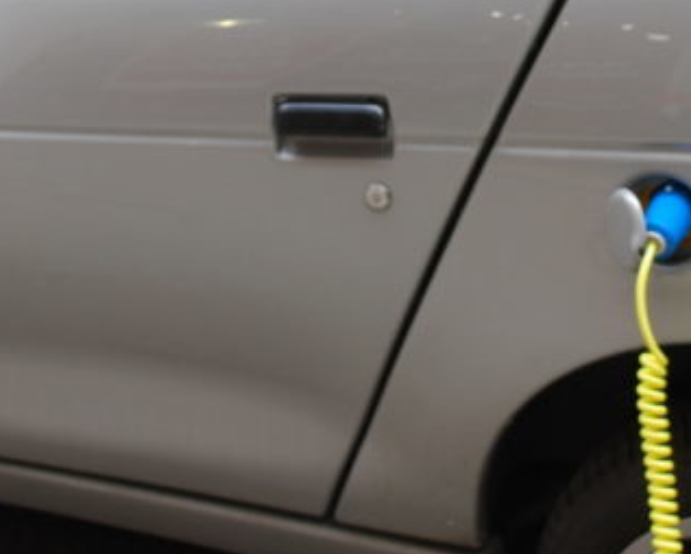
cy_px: 88
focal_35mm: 100
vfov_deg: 15.3
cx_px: 325
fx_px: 2046
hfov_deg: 19.2
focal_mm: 22
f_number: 4
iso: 200
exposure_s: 1/50
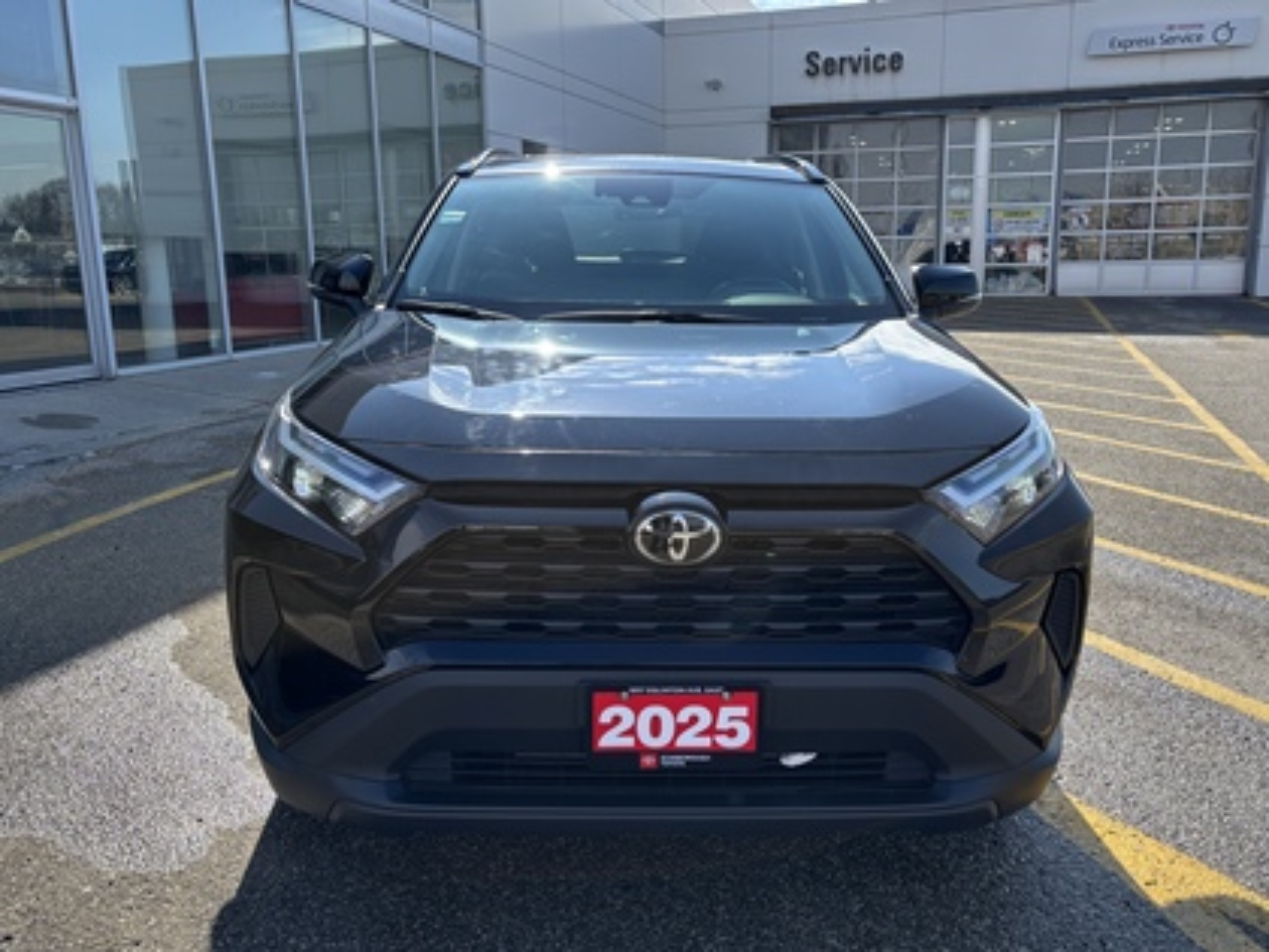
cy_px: 476
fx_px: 953
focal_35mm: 26
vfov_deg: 53.1
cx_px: 634
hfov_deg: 67.3
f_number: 1.6
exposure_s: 1/1783
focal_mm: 5.96
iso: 50
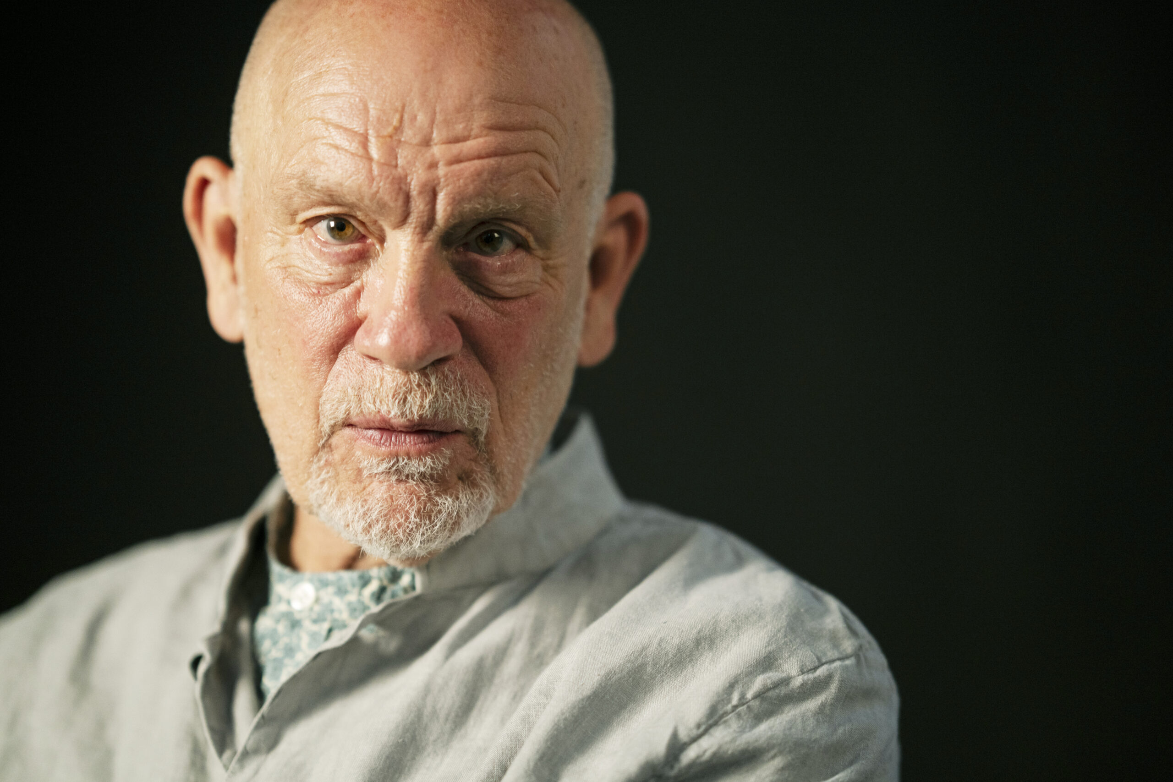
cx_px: 586
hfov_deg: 23.9
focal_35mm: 85
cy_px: 391
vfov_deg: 16.1
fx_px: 2770
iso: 800
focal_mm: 85
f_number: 1.6
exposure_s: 1/160
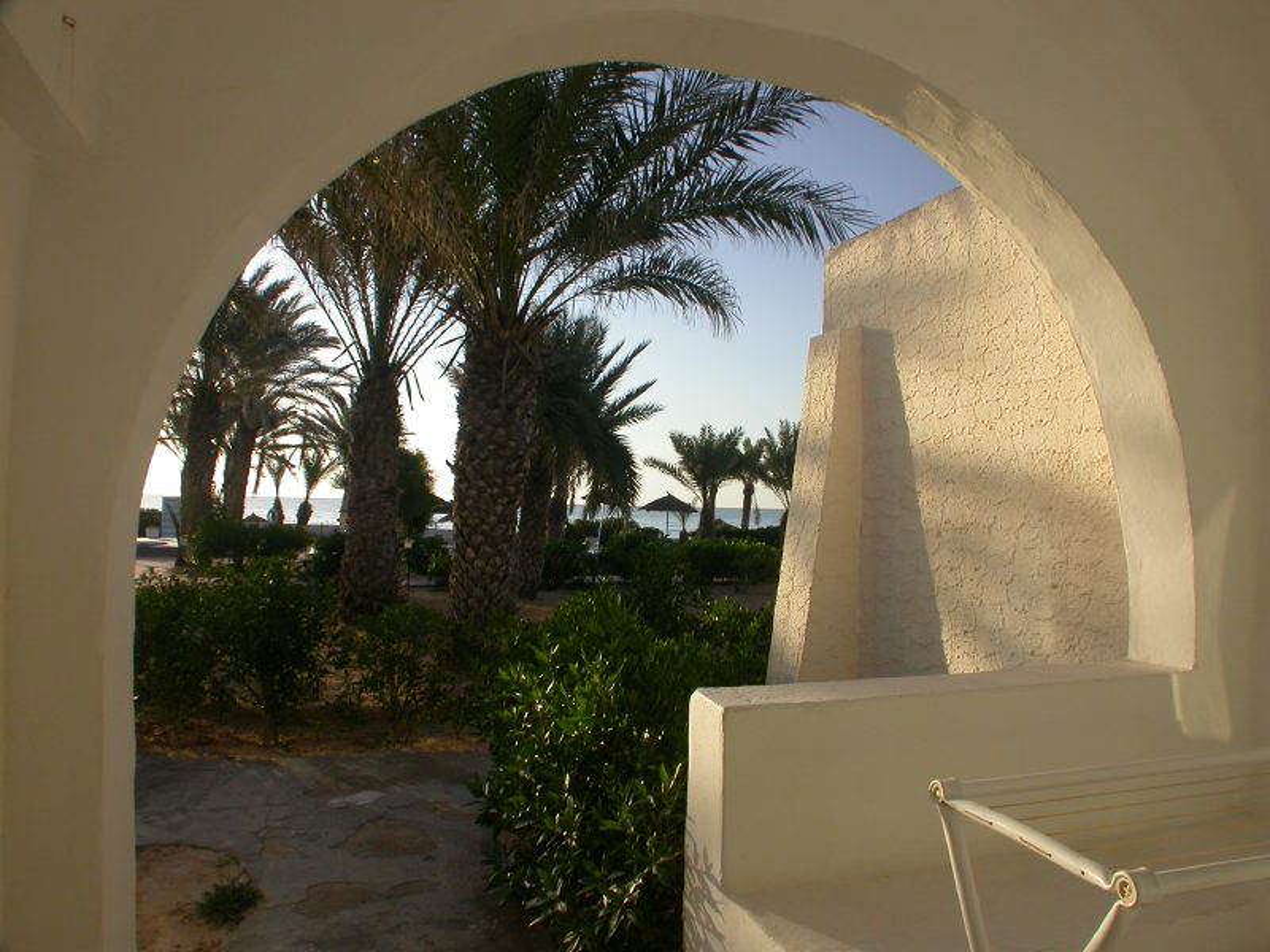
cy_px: 476
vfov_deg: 37.7
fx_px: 1394
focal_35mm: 38
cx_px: 635
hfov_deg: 49.0
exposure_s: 1/117
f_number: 4.7
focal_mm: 7.85
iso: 100
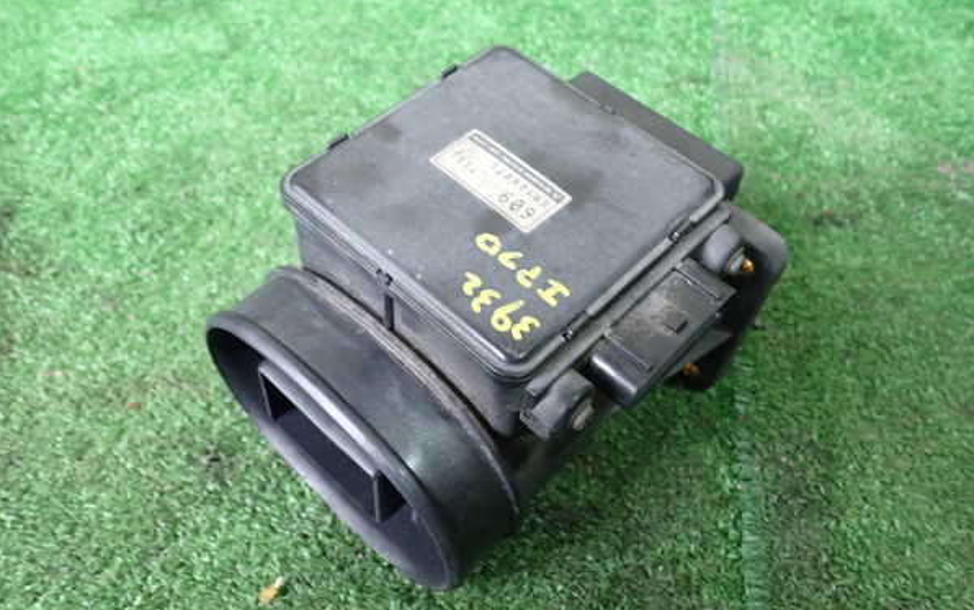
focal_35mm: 32
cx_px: 487
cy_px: 312
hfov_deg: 59.6
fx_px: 850
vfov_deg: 39.5
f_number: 2.3
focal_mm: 5.4
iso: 500
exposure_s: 1/30
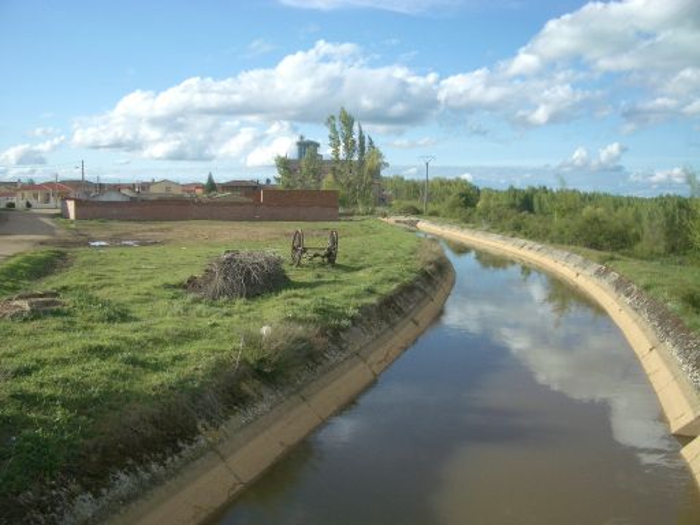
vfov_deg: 40.7
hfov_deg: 52.6
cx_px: 350
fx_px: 708
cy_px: 262
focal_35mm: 35
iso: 100
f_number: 4.3
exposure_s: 1/640
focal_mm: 5.8
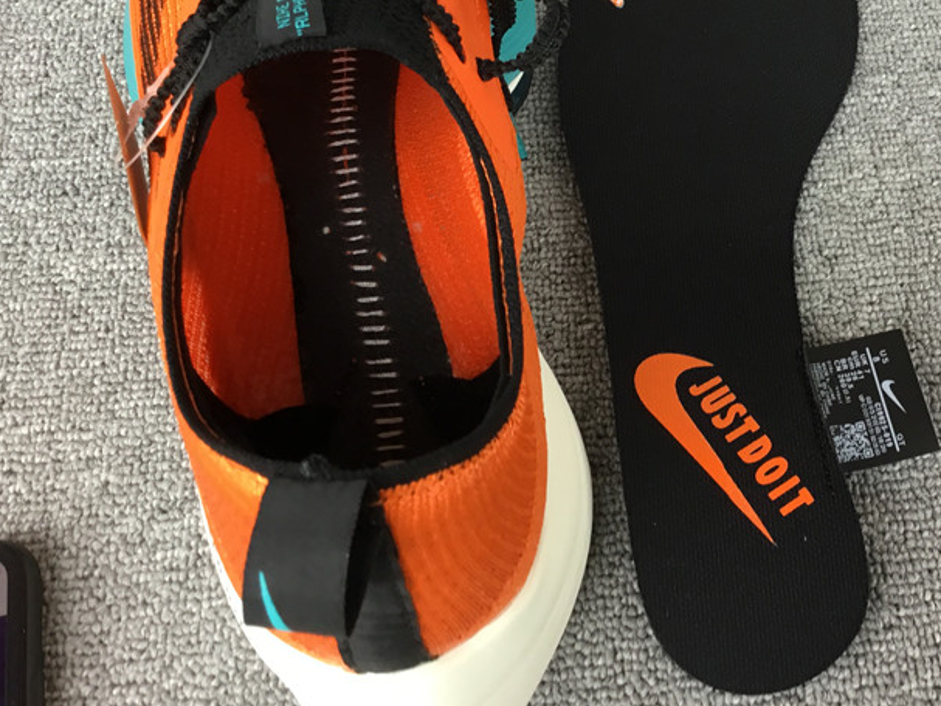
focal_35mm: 46
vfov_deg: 31.2
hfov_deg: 40.3
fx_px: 1250
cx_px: 688
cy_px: 215
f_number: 2.4
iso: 25
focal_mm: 3.3
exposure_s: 1/33
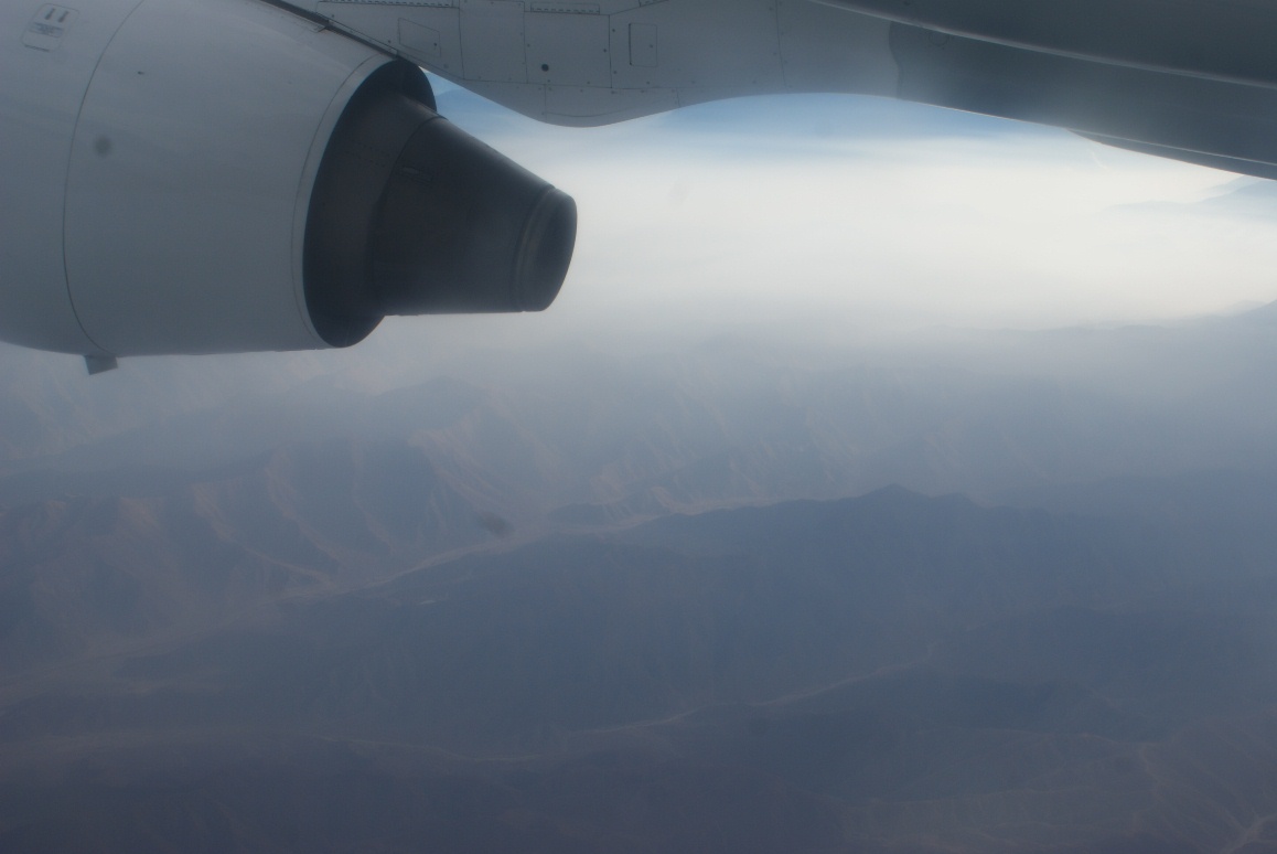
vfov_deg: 31.9
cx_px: 638
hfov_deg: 46.4
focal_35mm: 42
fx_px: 1491
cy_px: 427
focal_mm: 28
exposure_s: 1/80
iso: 100
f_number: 10
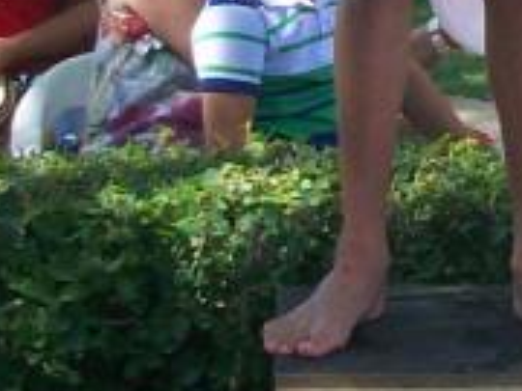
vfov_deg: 7.5
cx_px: 774
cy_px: -272
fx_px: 2910
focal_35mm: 193
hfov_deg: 9.9
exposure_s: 1/235
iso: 80
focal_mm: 5.7
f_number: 2.8
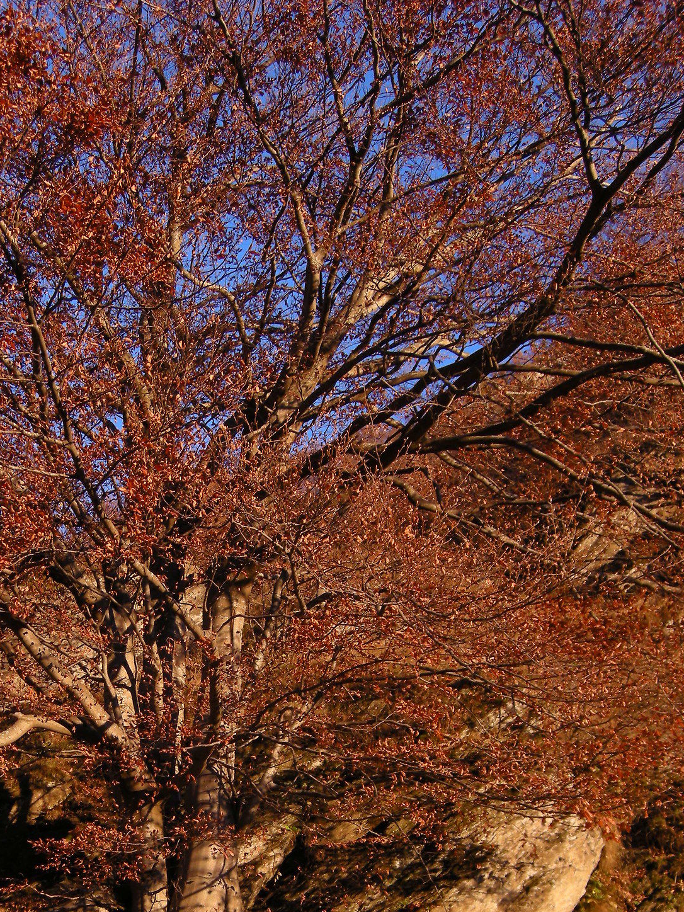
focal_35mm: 58
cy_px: 712
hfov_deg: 24.9
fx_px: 1528
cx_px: 151
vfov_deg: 32.4
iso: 64
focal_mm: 7.5
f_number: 3.4
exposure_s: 1/114
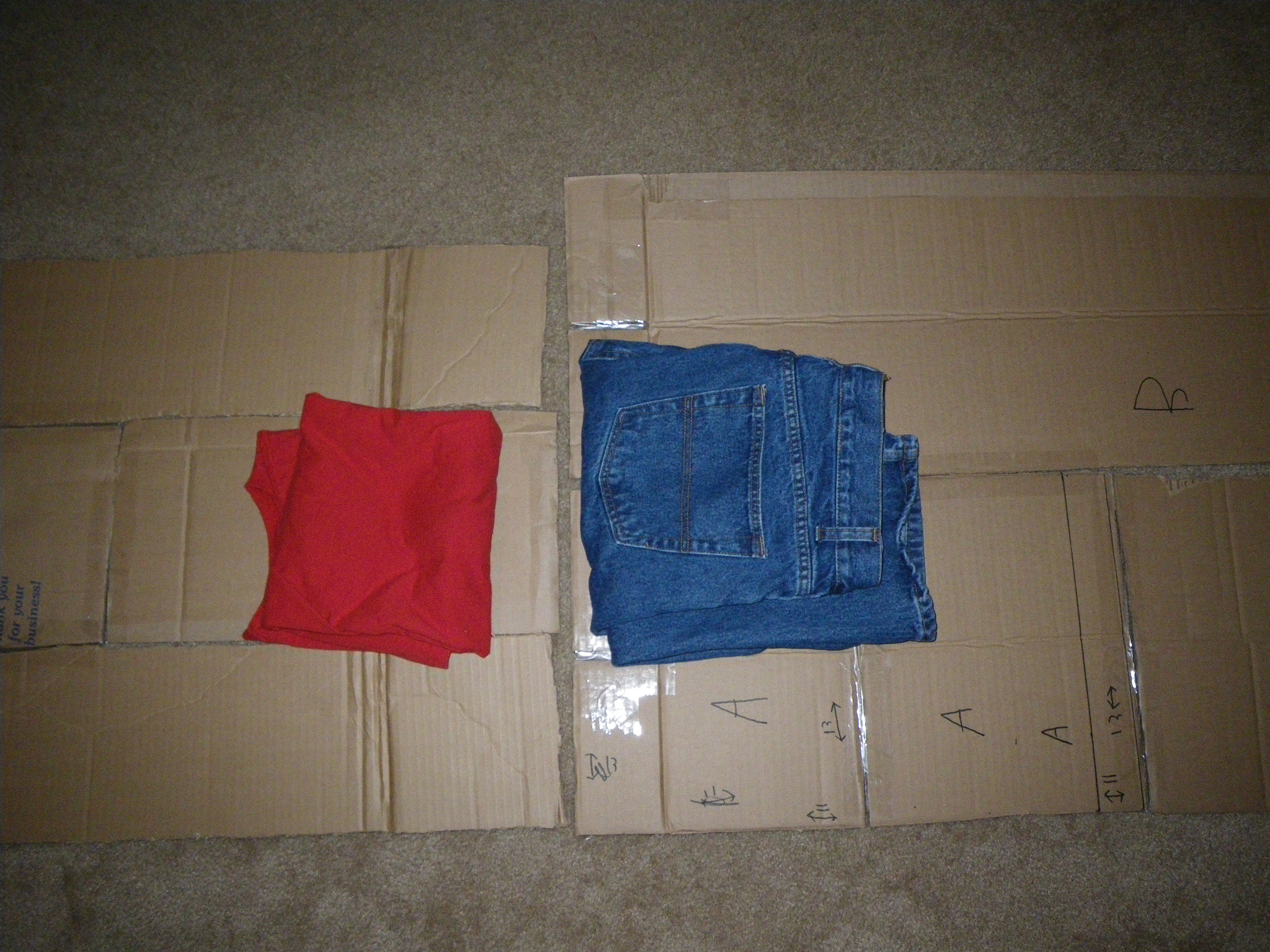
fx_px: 1027
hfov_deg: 63.4
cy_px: 476
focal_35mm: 28
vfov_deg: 49.7
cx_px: 635
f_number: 3.5
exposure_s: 1/50
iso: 400
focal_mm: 5
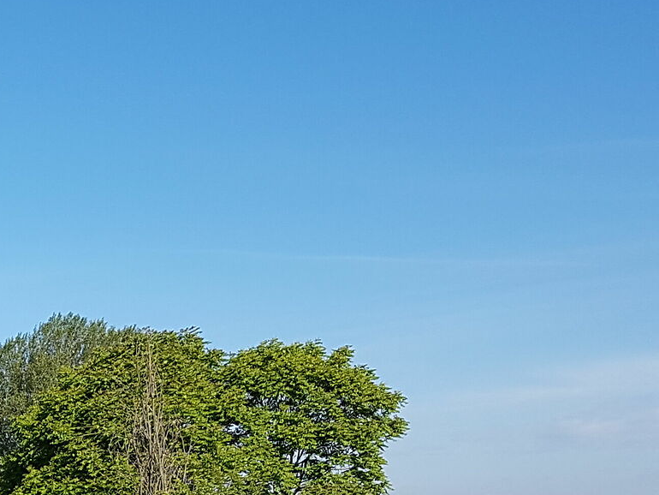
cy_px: 581
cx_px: -204
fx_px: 1543
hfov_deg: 21.7
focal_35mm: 81
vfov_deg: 17.4
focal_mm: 4.2
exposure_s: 1/1756
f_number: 1.7
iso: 40
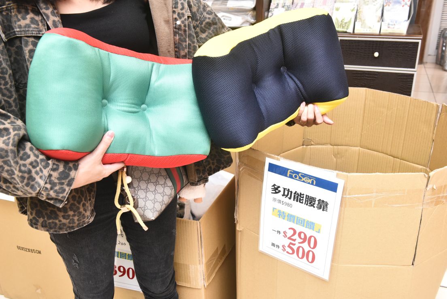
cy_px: 150
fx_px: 397
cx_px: 224
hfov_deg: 58.7
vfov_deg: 41.2
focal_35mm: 32
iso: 3200
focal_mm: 32
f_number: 8
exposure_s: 1/60
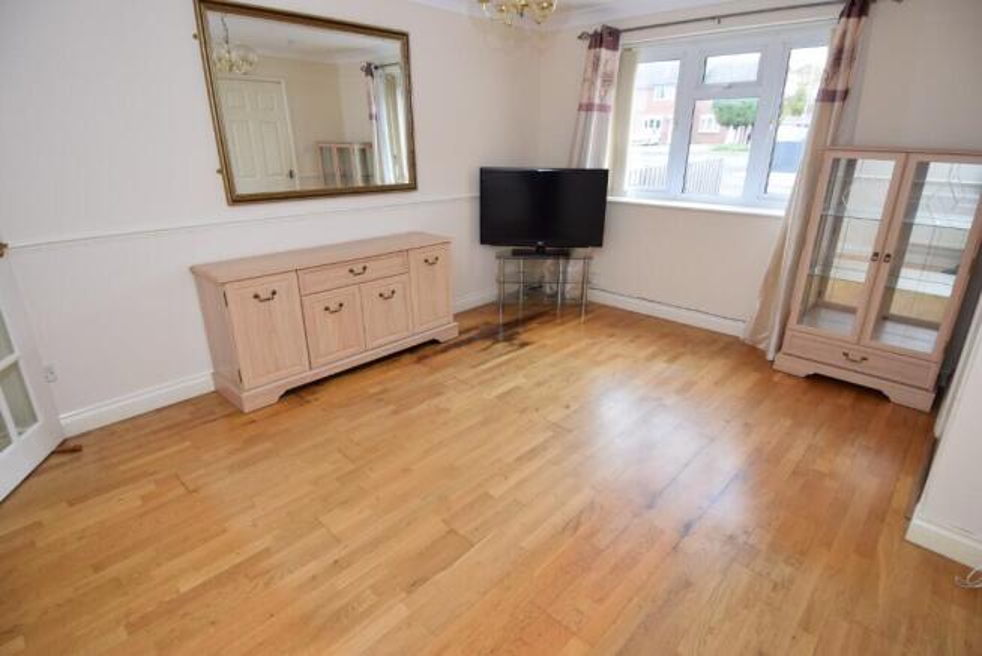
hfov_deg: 90.0
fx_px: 491
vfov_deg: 67.5
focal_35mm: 18
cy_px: 328
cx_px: 491
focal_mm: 12
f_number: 4
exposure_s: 1/60
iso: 400
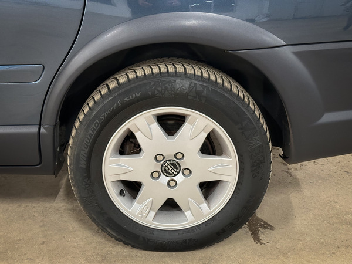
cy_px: 132
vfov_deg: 30.3
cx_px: 176
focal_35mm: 48
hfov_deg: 39.7
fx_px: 488
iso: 500
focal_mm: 6.86
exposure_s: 1/35
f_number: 1.8
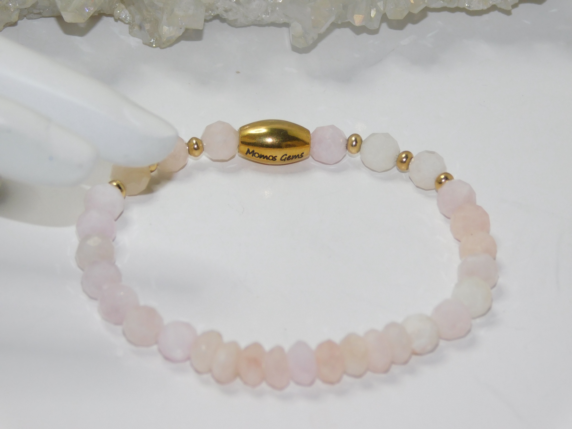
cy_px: 214
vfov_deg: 6.4
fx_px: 3834
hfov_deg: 8.5
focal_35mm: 232
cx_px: 286
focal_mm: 41.3
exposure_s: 1/60
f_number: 5.6
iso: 200
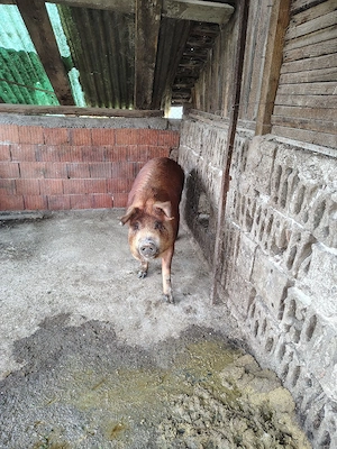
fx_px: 312
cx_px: 168
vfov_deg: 71.6
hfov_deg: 56.8
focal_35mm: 24
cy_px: 224
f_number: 1.8
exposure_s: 1/100
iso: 639
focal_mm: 5.56
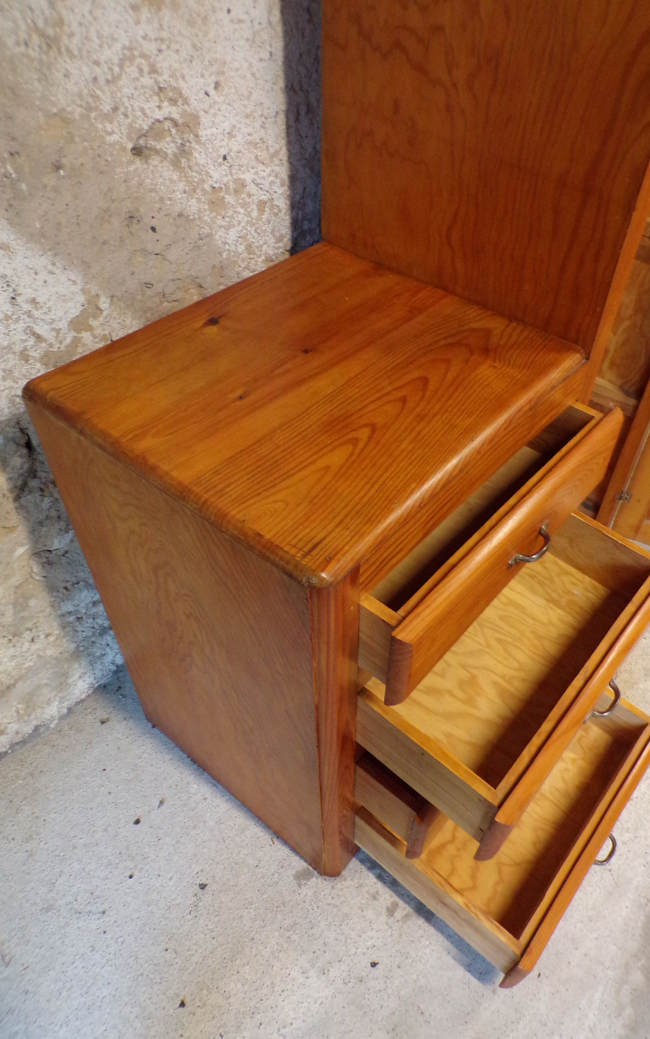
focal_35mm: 26
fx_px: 737
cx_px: 367
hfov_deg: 47.5
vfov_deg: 70.4
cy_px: 509
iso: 375
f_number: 3
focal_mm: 4.3
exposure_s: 1/17
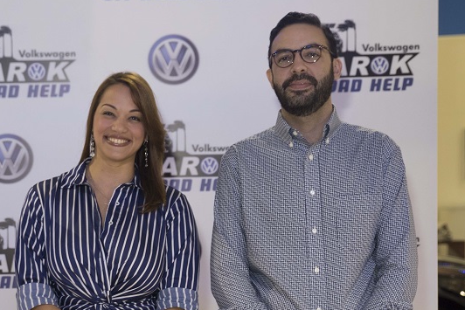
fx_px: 1202
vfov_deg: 14.6
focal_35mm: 93
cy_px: 258
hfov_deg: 21.7
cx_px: 120
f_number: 3.5
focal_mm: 50
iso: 1600
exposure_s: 1/100
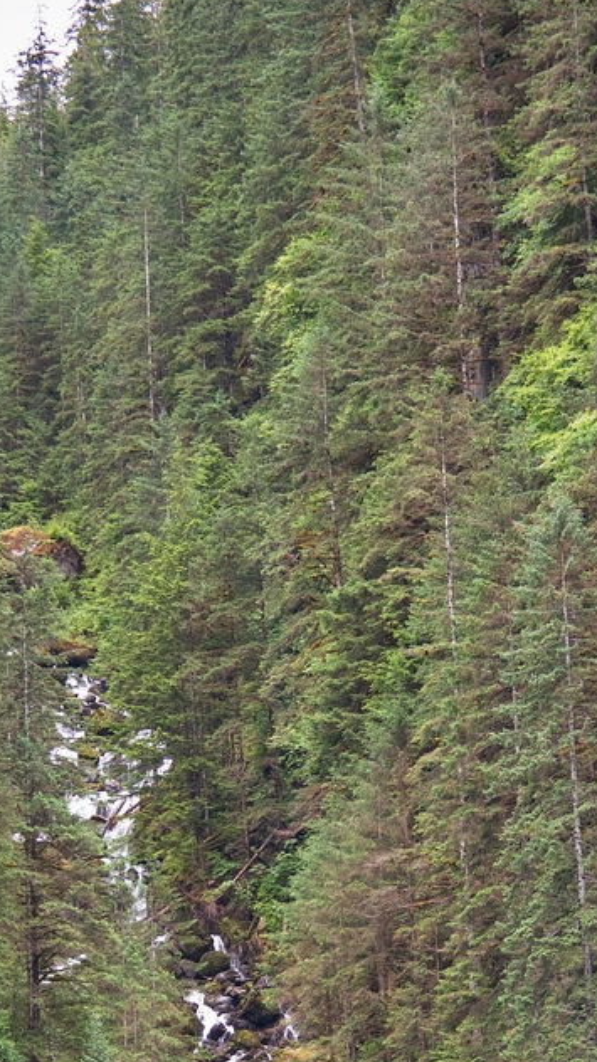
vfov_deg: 15.5
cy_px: 840
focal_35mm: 138
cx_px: 251
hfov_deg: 8.8
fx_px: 3888
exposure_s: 1/125
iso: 250
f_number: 4
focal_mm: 65
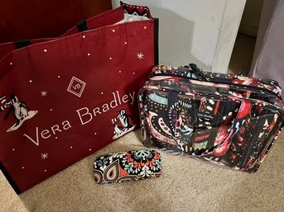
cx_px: 142
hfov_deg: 67.3
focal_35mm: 26
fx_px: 213
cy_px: 106
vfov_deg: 53.0
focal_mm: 5.7
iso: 800
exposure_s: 1/30
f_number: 1.5
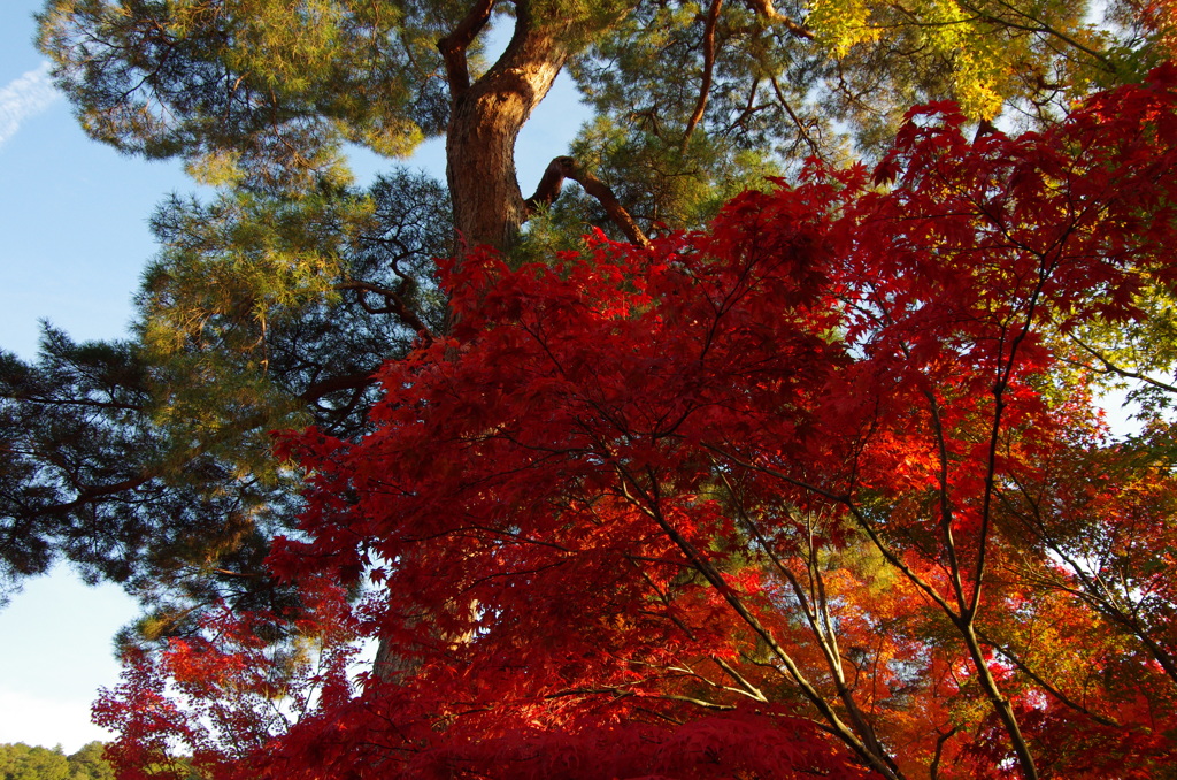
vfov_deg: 42.1
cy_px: 390
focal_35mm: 31
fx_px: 1011
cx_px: 588
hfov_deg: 60.4
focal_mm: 21
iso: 800
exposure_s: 1/200
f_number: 9
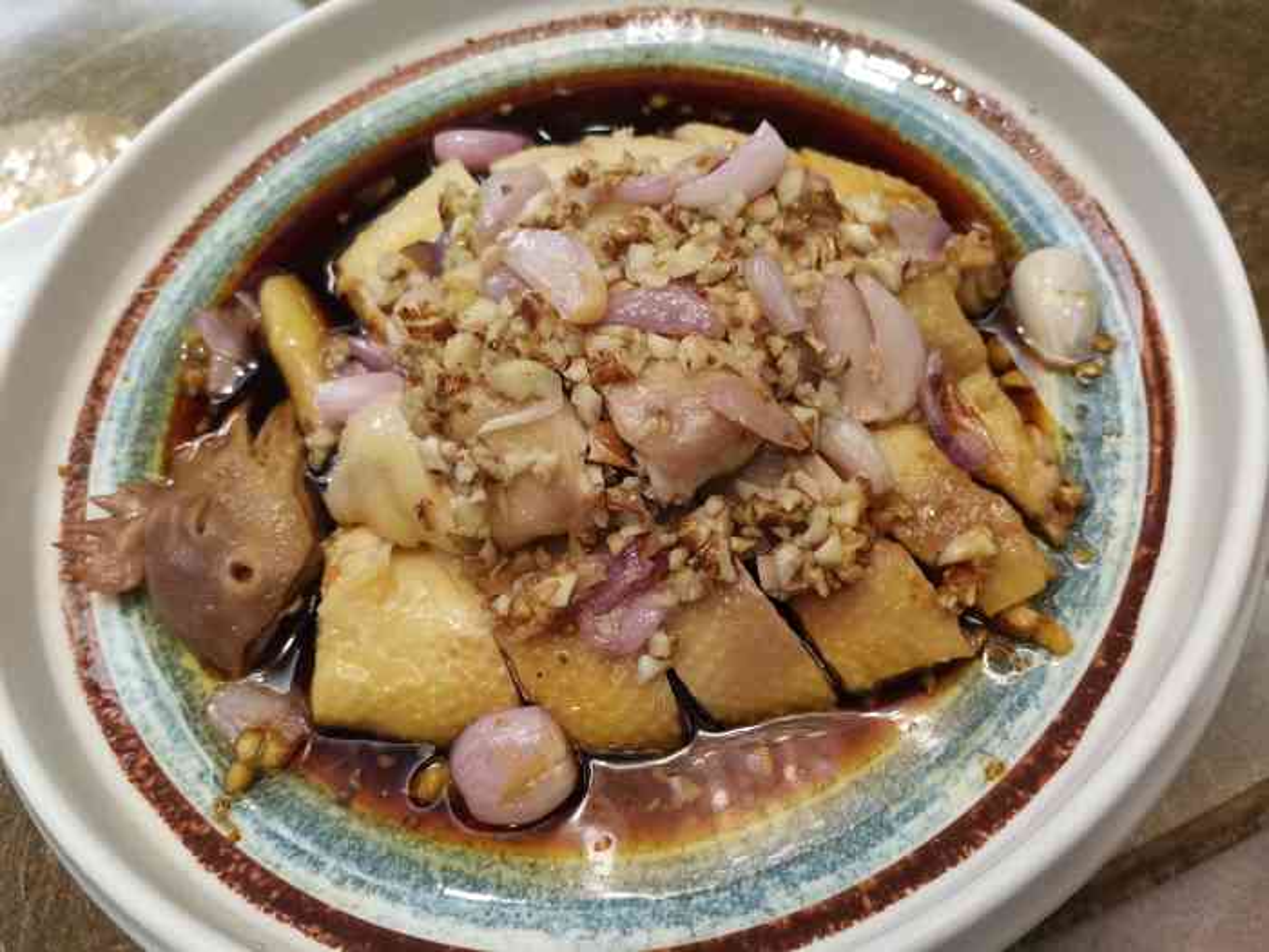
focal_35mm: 26
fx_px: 953
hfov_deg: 67.3
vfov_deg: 53.1
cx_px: 634
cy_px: 476
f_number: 1.8
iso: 200
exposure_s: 1/50
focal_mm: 4.75
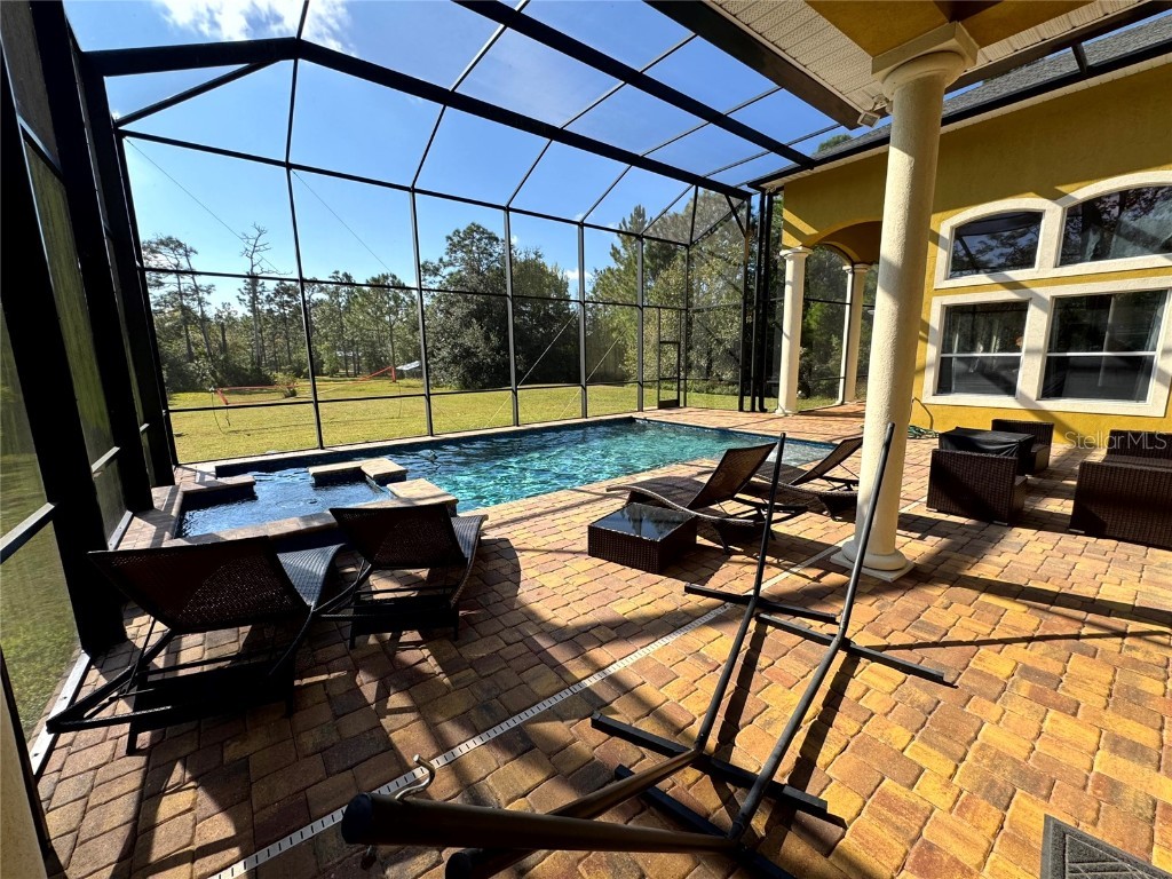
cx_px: 586
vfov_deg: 85.7
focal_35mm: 14
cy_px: 440
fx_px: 474
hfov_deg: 102.1
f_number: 2.2
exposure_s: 1/657
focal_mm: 2.22
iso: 40
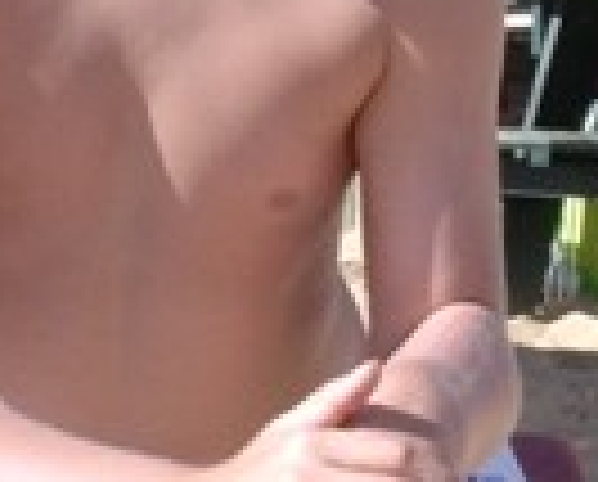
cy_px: 95
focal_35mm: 211
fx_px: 3743
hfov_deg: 9.1
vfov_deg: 7.3
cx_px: 243
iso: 70
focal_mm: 6.7
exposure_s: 1/209
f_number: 5.8
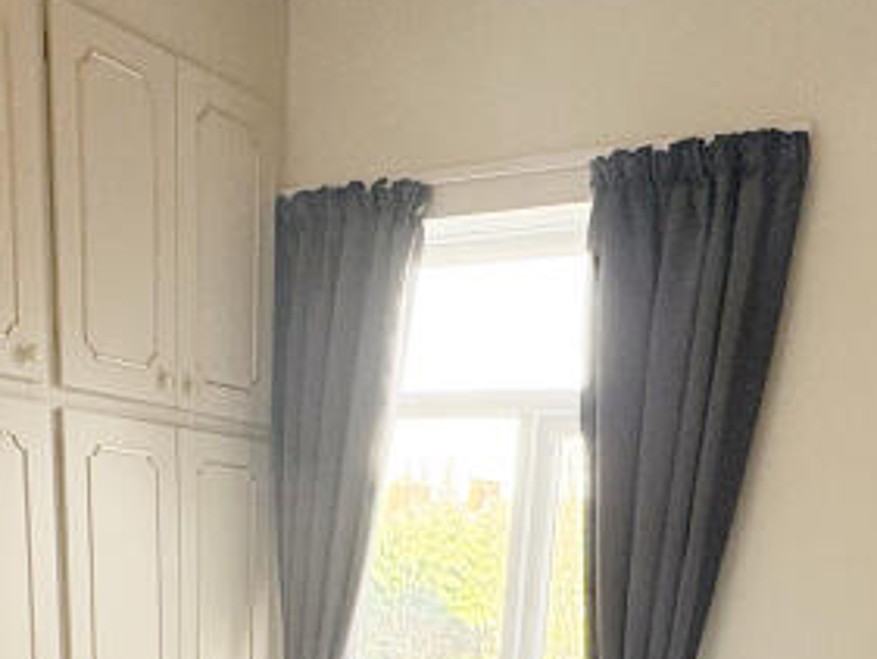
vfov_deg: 22.9
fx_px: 1293
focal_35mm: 51
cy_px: 1006
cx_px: 421
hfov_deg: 37.5
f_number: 2.2
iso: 200
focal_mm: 2.22
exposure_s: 1/99
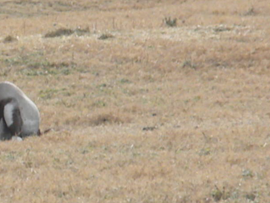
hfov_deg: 2.9
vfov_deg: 2.2
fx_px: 5353
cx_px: -59
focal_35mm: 686
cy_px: 138
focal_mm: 46.2
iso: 640
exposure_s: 1/238
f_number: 14
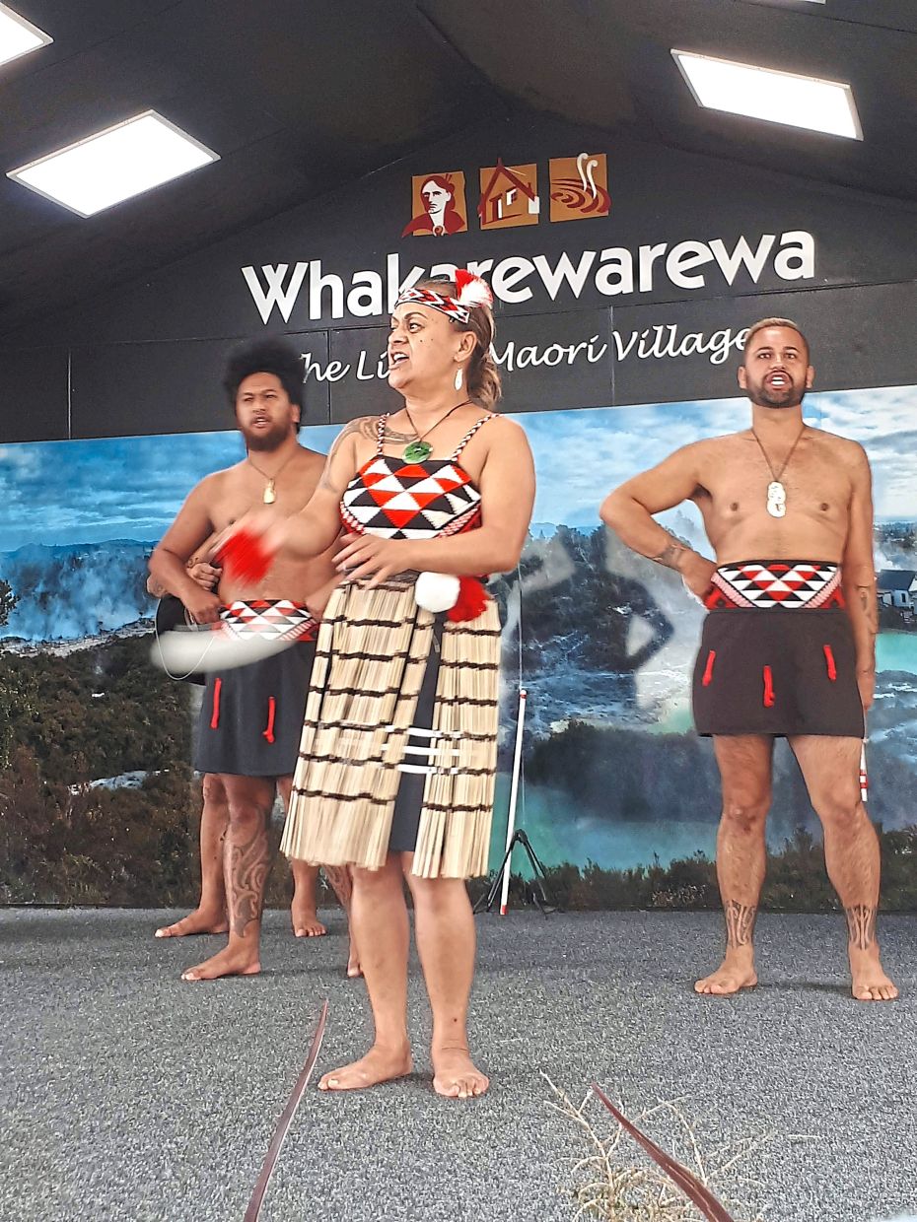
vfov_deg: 65.3
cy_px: 611
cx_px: 458
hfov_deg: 51.4
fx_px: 954
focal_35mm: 27
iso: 50
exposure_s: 1/33
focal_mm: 3.6
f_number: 1.9
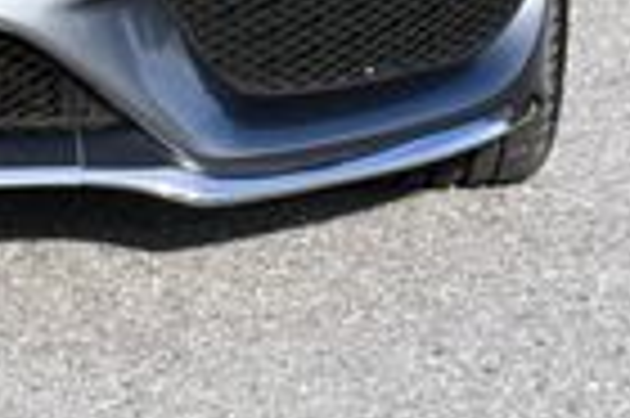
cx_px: -342
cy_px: -490
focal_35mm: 330
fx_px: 5768
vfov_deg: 4.1
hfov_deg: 6.2
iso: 160
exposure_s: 1/250
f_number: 8
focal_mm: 36
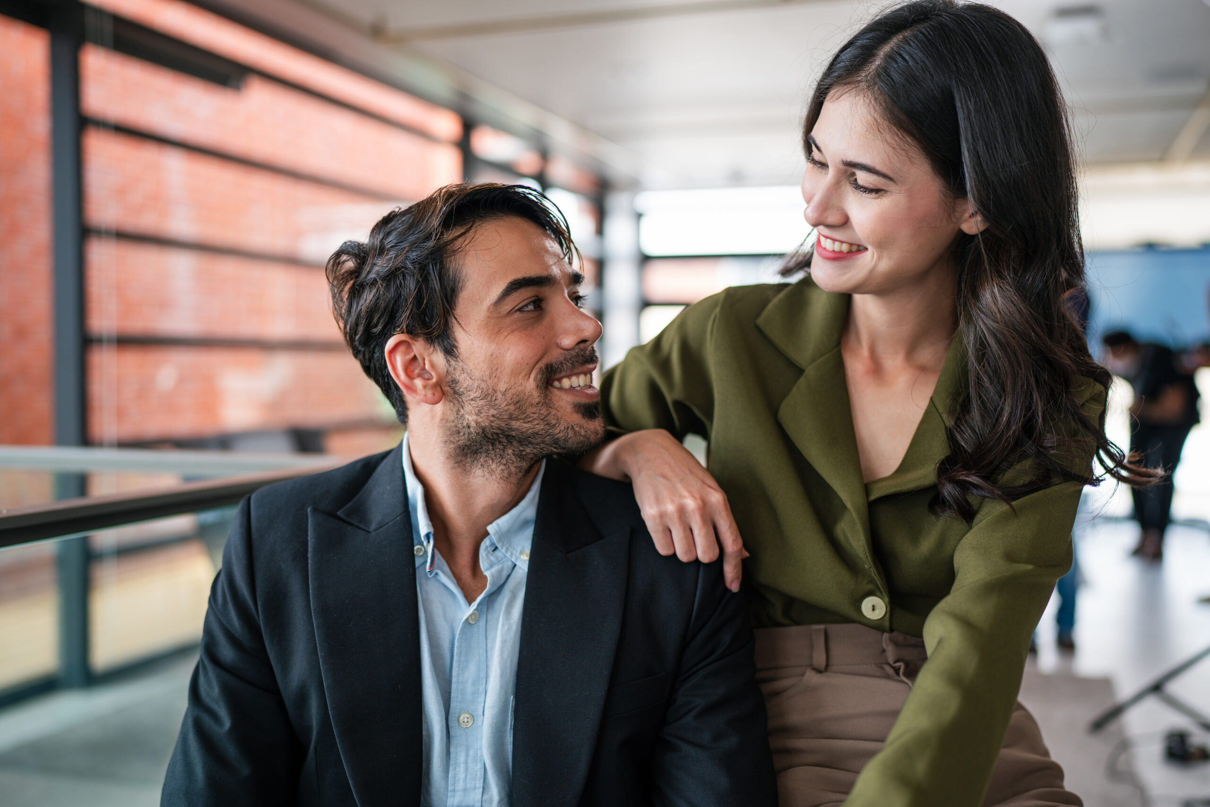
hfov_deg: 54.4
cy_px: 404
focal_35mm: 35
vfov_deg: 37.9
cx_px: 605
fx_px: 1177
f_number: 1.6
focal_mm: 35
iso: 100
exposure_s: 1/250
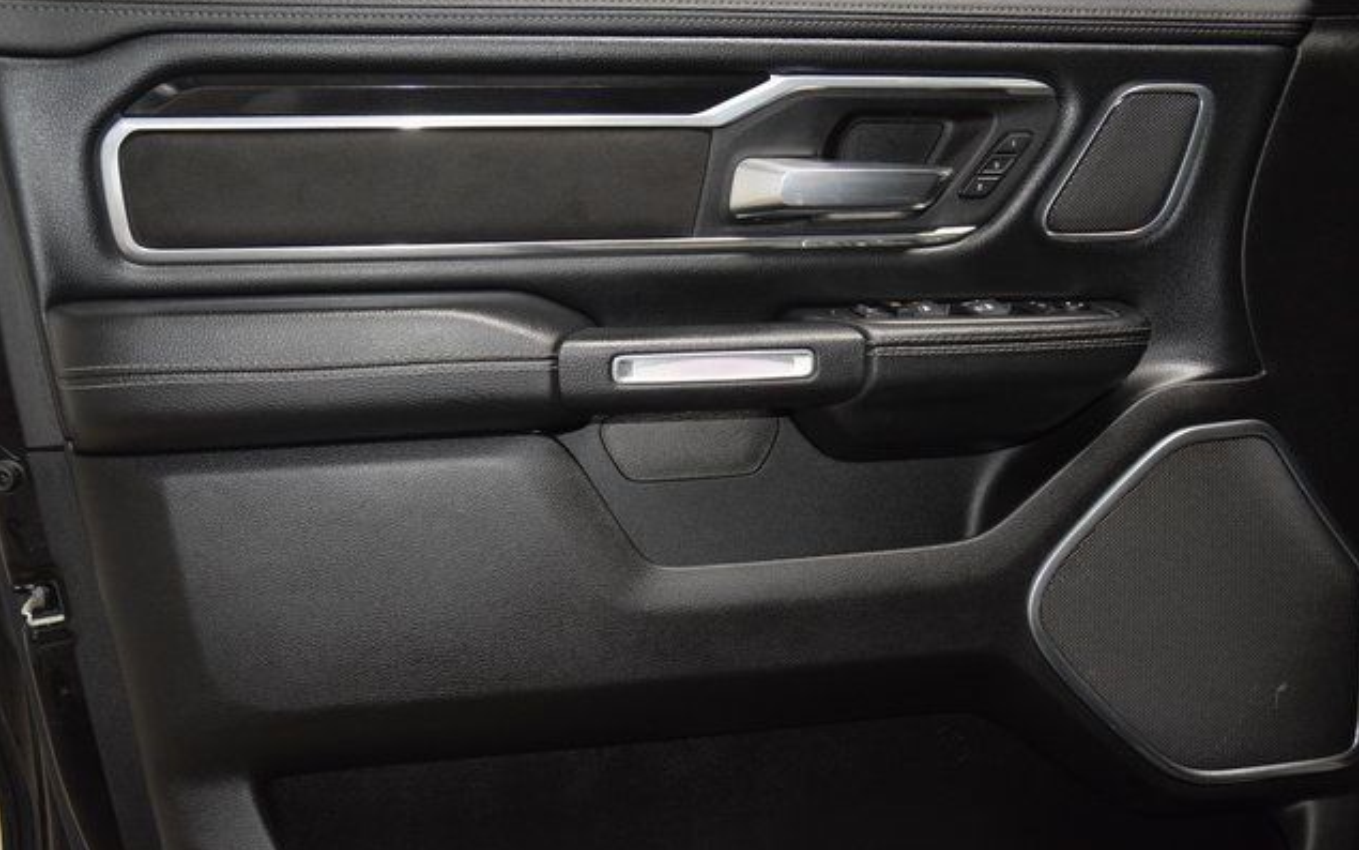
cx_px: 681
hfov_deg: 52.7
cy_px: 440
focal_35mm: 37
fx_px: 1370
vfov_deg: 34.4
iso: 2500
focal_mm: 24
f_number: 3.8
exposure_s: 1/100
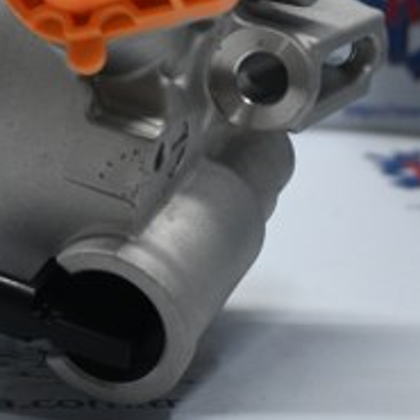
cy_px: -2
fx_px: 1982
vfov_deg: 12.0
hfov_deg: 11.8
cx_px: -107
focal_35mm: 144
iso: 720
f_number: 5.3
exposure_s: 1/60
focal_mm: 35
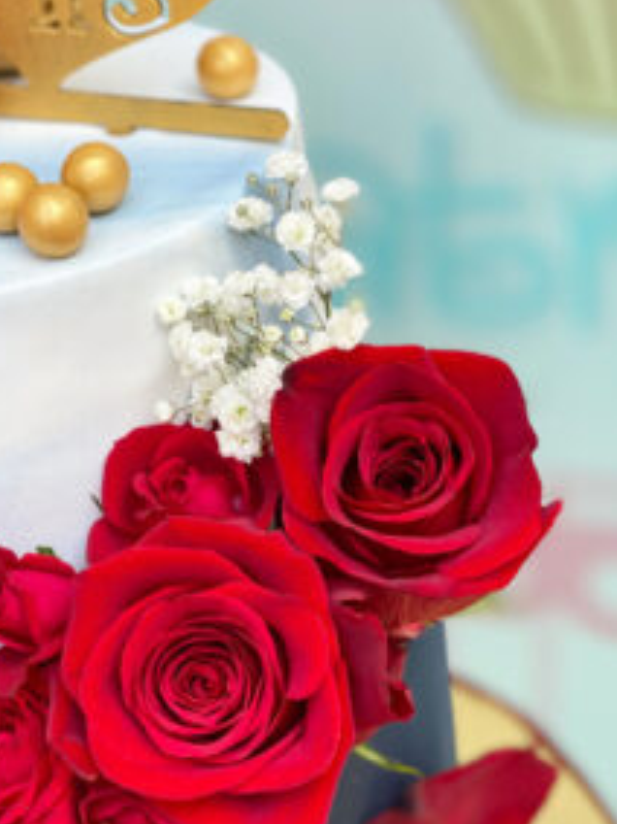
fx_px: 2212
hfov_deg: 15.8
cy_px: 588
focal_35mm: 93
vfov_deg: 21.0
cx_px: 162
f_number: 2
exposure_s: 1/122
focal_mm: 6
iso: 64
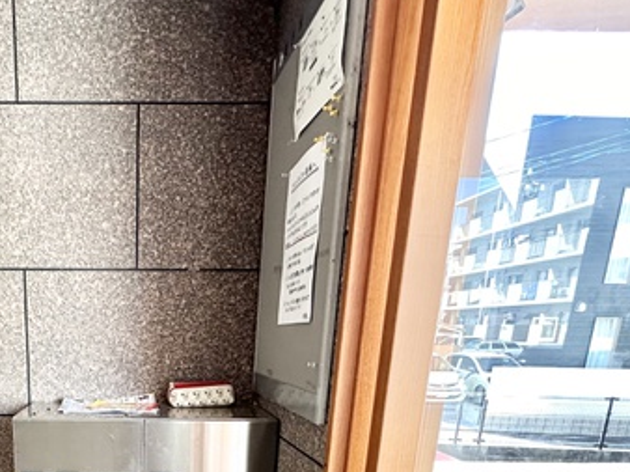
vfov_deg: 42.2
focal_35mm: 29
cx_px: 127
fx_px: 527
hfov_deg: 57.2
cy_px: 464
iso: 250
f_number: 2.2
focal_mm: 2.22
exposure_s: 1/99
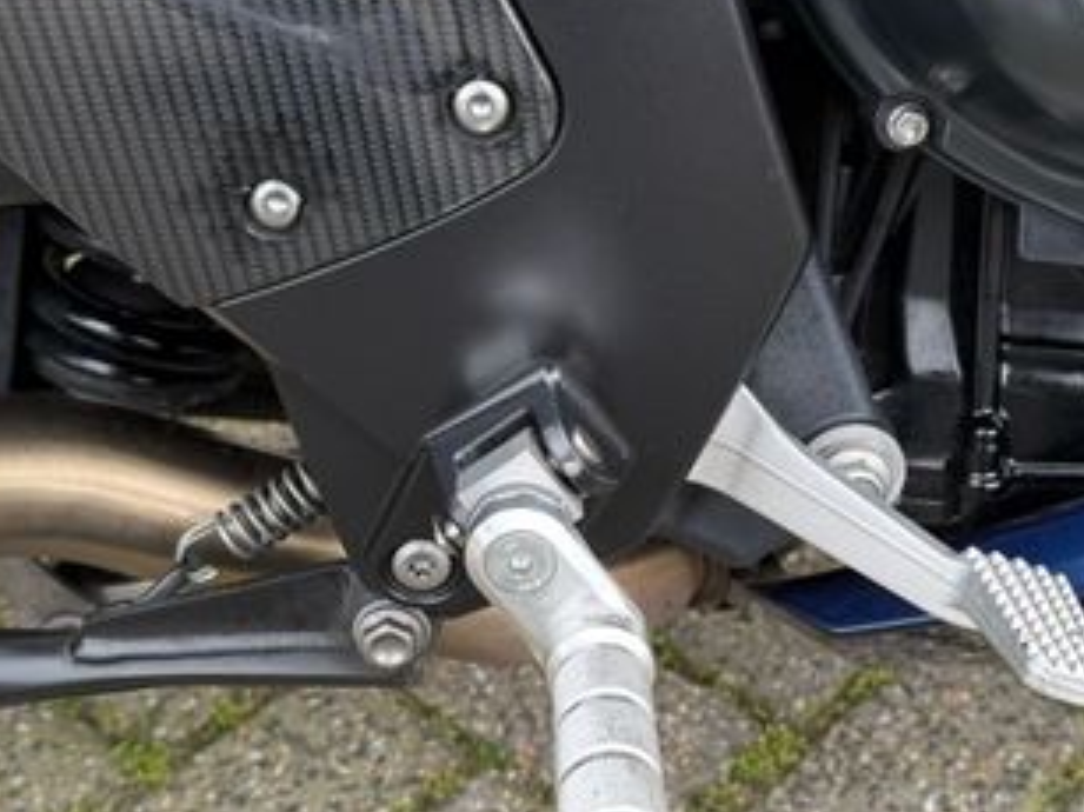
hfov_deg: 38.1
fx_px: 1565
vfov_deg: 29.1
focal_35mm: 50
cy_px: 459
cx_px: 646
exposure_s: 1/166
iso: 100
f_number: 1.78
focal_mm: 6.76
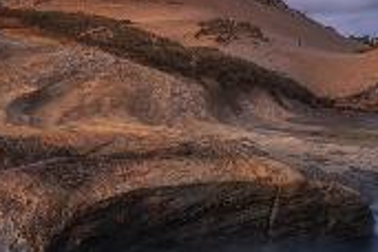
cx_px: 150
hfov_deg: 39.4
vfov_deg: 27.0
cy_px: 130
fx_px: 525
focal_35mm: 50
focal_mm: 19
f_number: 8
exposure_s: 30
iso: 100
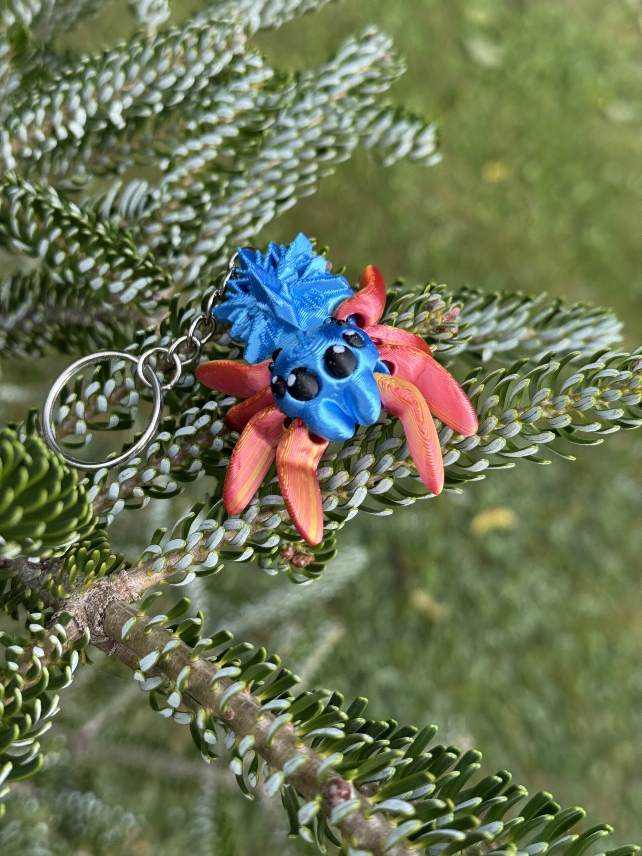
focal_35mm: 48
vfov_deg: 39.7
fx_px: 1187
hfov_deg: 30.3
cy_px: 428
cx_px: 321
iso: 64
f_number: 1.78
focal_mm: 6.76
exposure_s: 1/1133
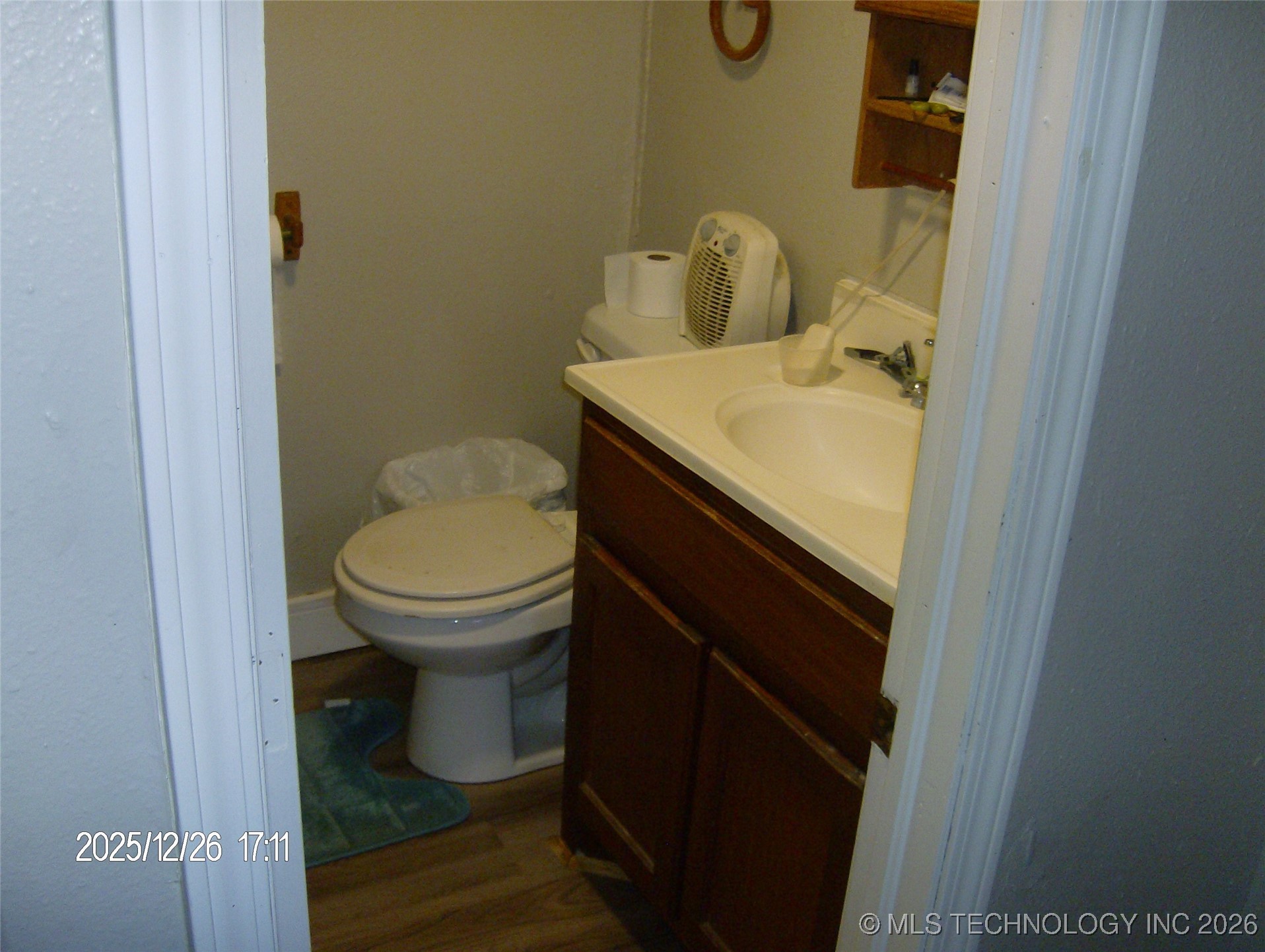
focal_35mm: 36
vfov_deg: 39.7
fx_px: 1317
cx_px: 632
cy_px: 476
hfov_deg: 51.3
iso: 200
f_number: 2.8
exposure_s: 1/60
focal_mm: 6
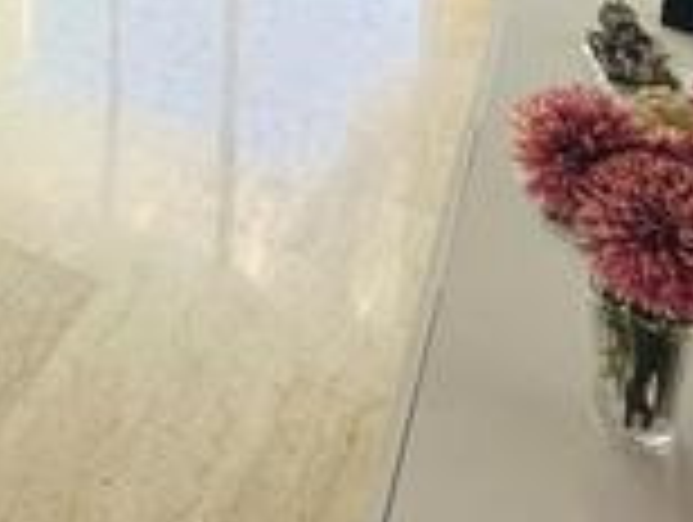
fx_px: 1163
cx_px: -230
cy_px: -374
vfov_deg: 19.8
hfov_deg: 27.3
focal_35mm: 58
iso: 64
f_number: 2.2
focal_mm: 2.22
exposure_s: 1/99
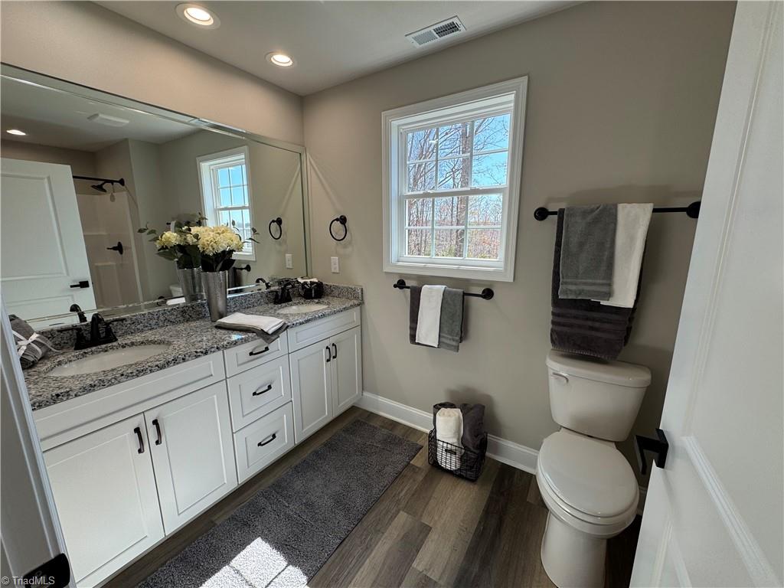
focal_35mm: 14
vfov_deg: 85.7
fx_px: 317
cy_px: 294
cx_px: 392
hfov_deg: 102.1
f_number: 2.2
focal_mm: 2.22
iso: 40
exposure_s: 1/190
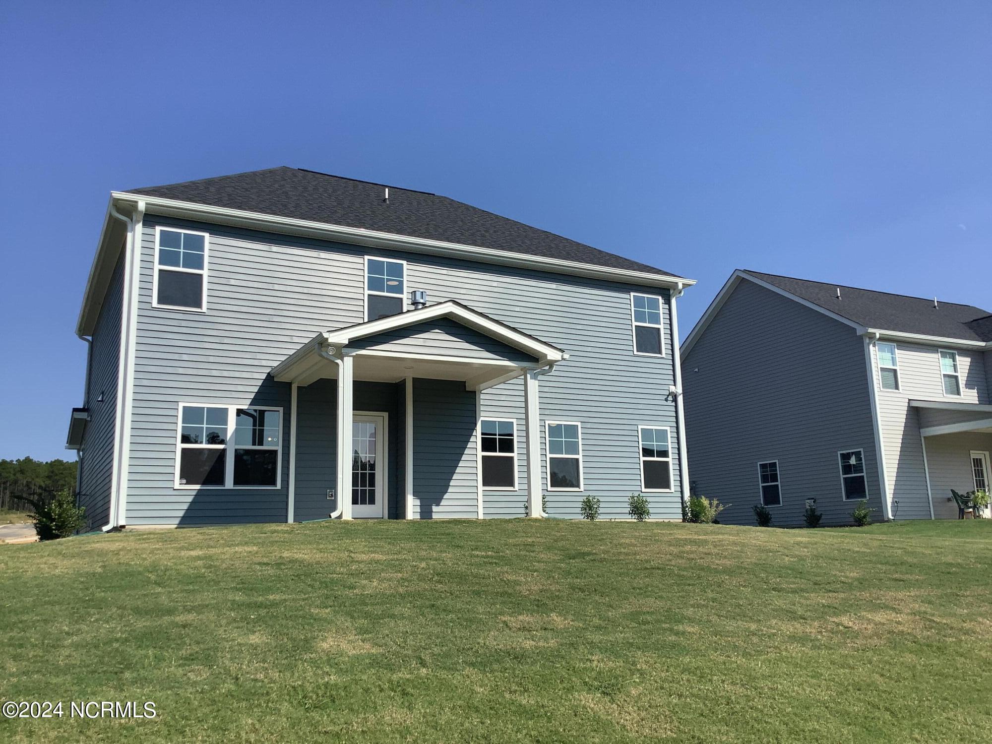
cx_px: 496
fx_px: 888
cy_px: 372
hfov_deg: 58.4
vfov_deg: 45.4
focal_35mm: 31
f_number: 2.4
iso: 25
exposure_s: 1/1773
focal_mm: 3.3
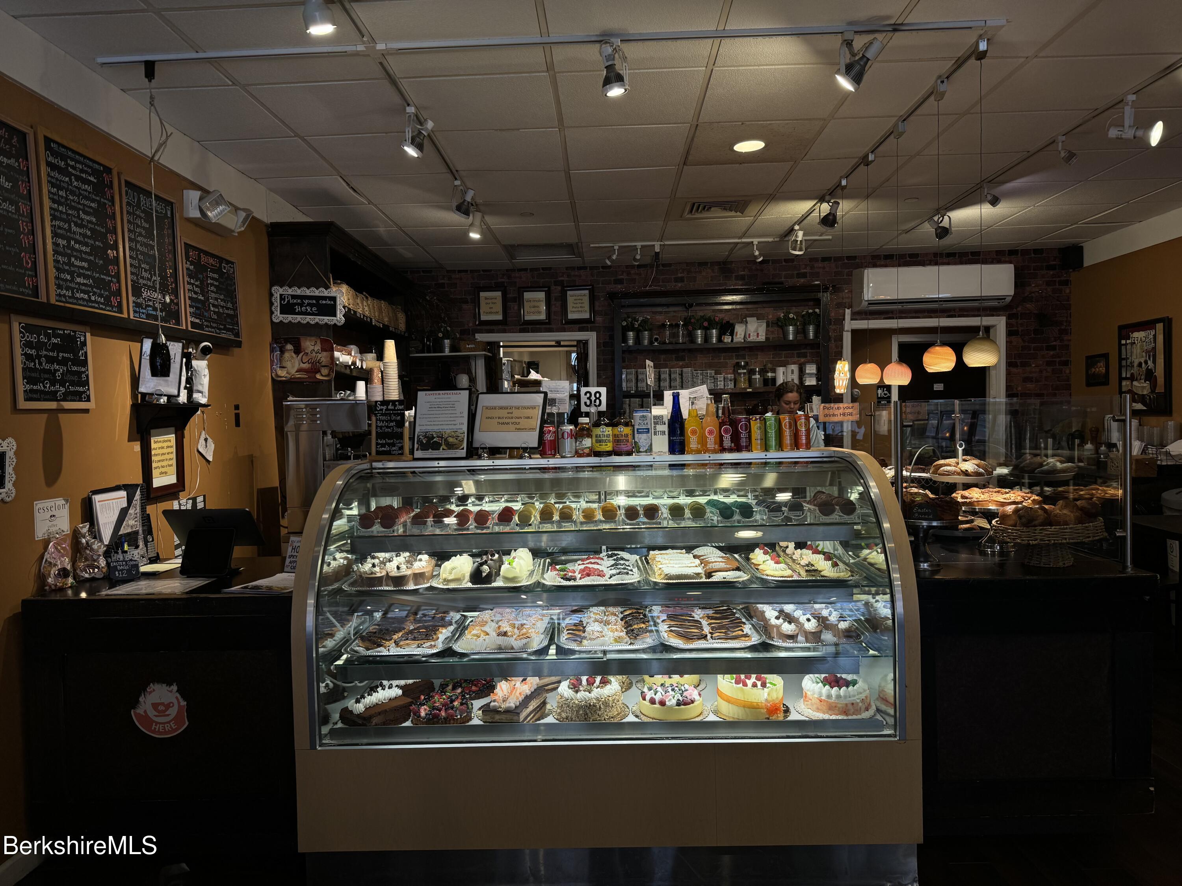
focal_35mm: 24
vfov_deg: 56.8
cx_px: 591
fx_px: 820
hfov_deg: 71.6
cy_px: 443
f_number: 1.78
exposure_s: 1/120
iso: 50
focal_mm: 6.86
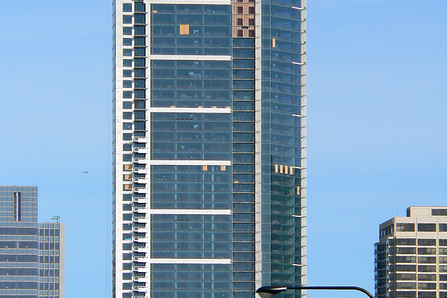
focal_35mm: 453
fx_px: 5624
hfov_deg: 4.6
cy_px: 189
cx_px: 223
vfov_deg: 3.0
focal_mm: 54
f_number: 5.6
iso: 80
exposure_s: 1/500
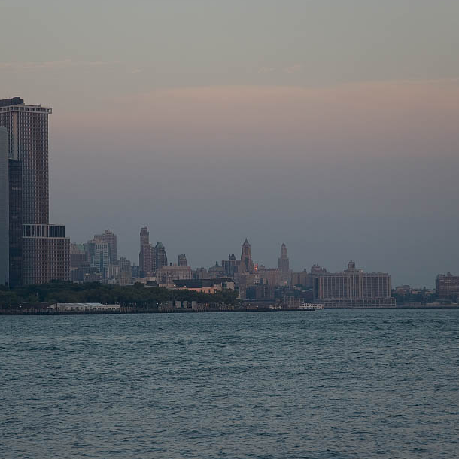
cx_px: 199
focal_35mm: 136
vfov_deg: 12.8
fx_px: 2040
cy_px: 228
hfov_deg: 12.8
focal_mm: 70
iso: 200
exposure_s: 1/125
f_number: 5.6
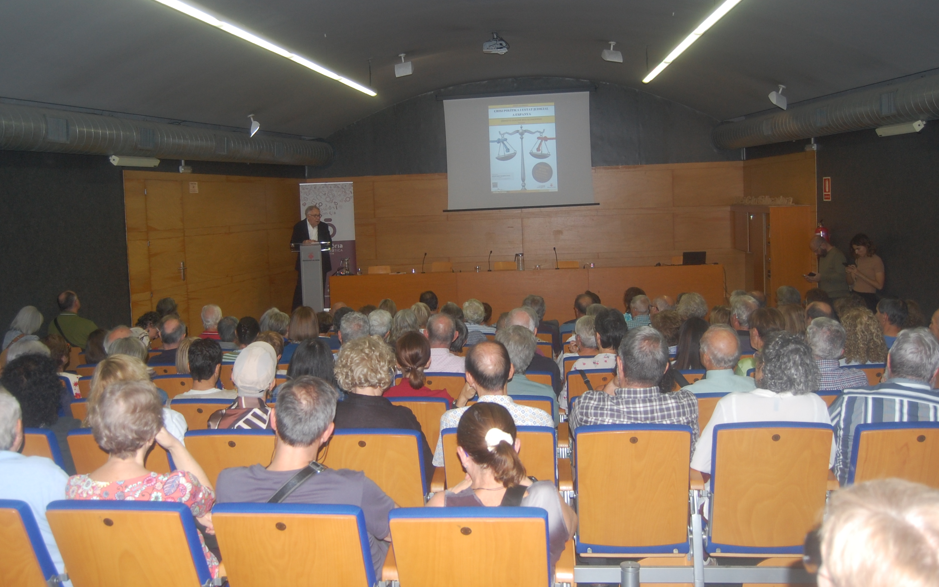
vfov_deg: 38.2
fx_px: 844
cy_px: 250
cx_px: 444
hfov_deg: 58.1
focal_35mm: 33
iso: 400
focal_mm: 18
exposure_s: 1/60
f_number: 3.5
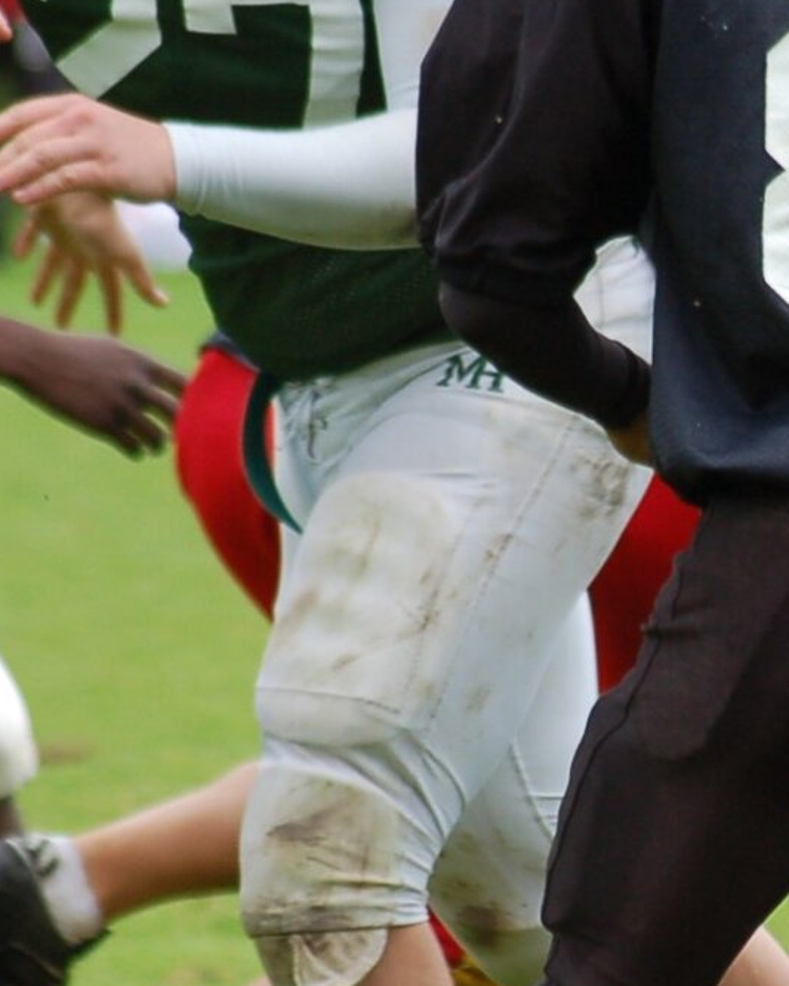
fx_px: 23025
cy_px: 589
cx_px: 863
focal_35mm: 789
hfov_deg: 2.0
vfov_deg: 2.5
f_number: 4.8
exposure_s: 1/640
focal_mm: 170
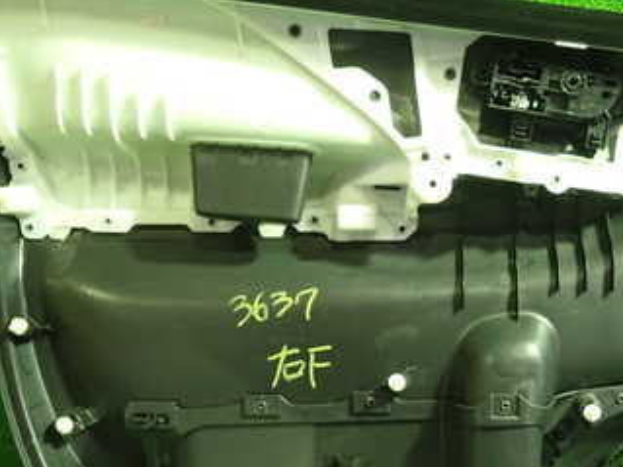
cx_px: 430
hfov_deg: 39.8
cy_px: 315
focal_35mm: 47
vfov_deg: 30.6
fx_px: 846
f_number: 2
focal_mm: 4.5
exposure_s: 1/30
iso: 500
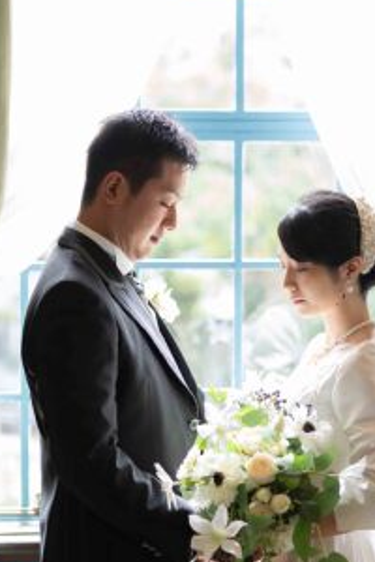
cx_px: 227
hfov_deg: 17.0
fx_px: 1250
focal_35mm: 80
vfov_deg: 25.4
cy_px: 275
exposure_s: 1/100
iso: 100
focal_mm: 50
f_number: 1.4
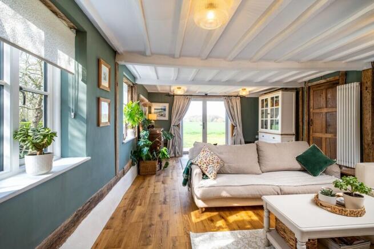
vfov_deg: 73.8
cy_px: 124
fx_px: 166
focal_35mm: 16
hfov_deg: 96.7
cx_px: 187
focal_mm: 10.5
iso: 250
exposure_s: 1/60
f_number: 7.1
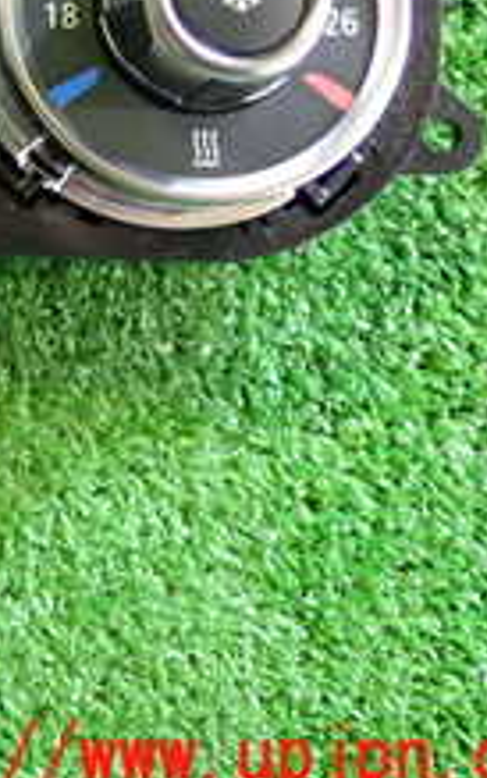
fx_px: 1846
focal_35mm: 87
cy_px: 4
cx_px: -459
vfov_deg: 22.9
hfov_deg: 13.2
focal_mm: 5.4
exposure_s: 1/30
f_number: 2.3
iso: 400
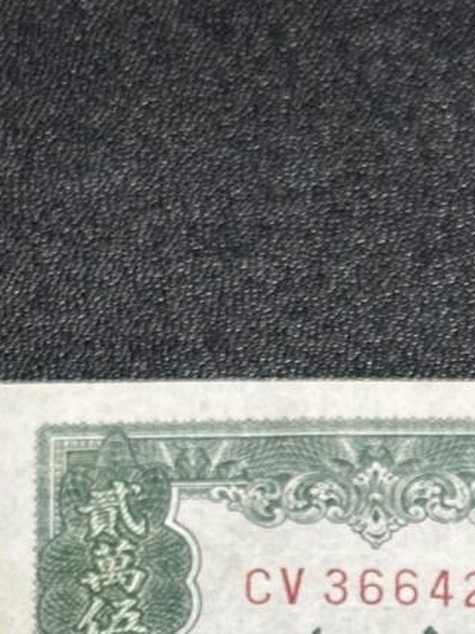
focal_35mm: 201
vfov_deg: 9.2
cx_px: 419
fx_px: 3681
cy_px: 1281
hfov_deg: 7.4
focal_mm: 6.86
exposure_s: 1/50
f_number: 1.78
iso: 100
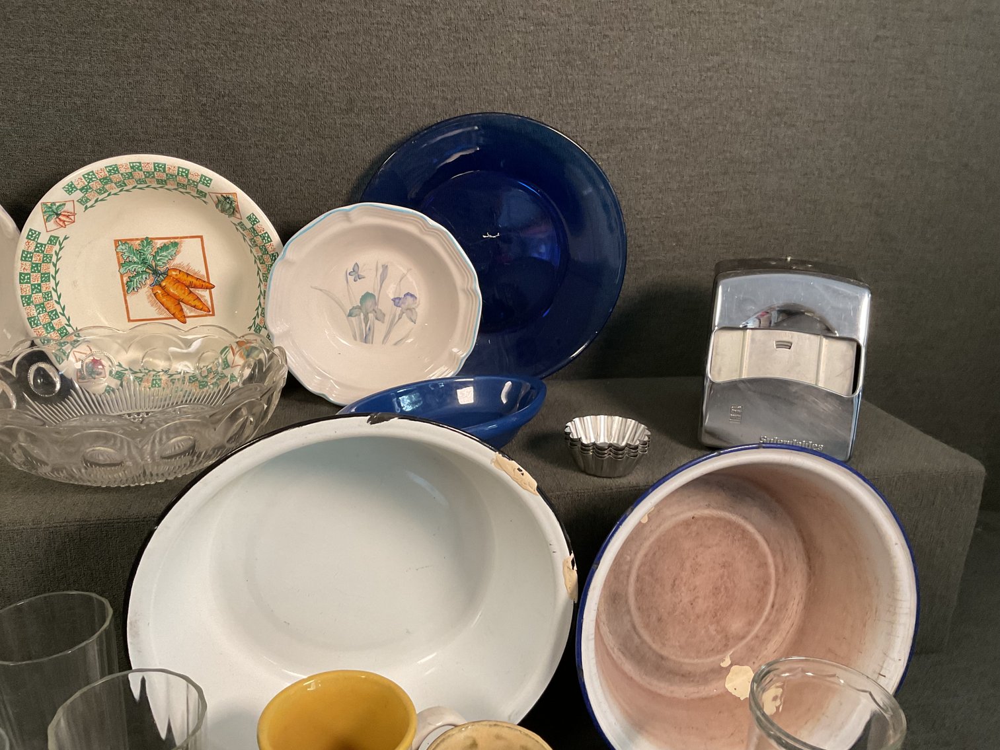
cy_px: 375
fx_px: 838
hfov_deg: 61.7
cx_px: 500
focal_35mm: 29
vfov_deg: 48.2
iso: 125
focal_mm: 3
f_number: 1.8
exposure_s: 1/60
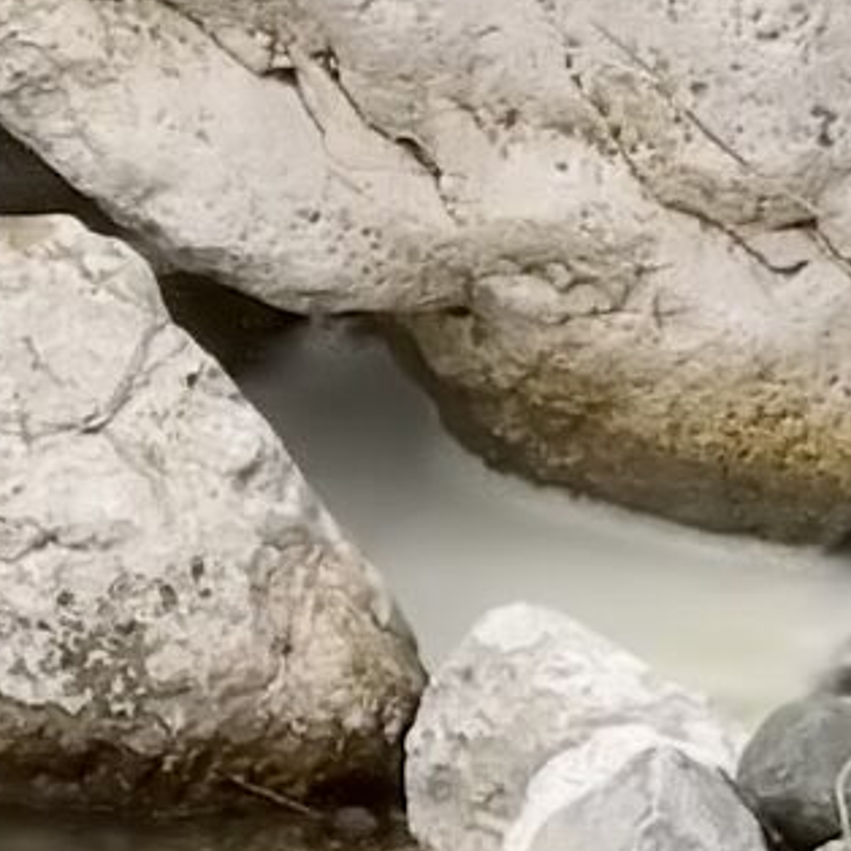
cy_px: -1332
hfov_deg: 2.1
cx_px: -1859
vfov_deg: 2.2
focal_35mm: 810
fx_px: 22529
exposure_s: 1/265
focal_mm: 15.66
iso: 50
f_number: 2.8
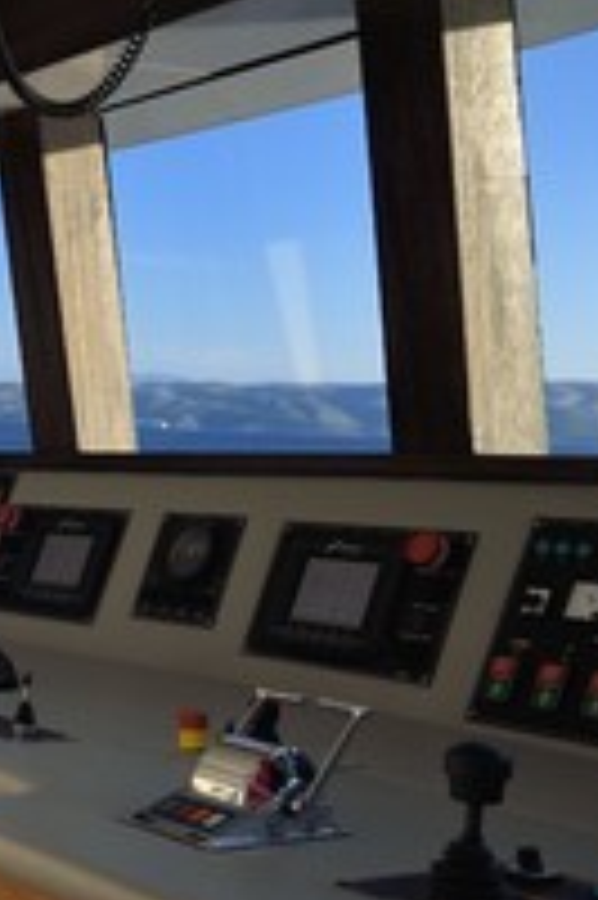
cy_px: 544
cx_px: -330
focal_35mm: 61
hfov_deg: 19.1
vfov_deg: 32.8
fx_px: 1522
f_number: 8
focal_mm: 29
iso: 400
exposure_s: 1/800
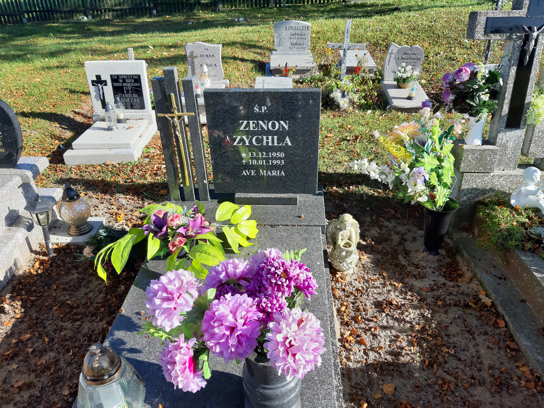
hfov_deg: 65.3
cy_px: 204
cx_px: 272
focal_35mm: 27
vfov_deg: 51.4
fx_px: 424
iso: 40
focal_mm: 3.93
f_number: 1.7
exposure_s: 1/557
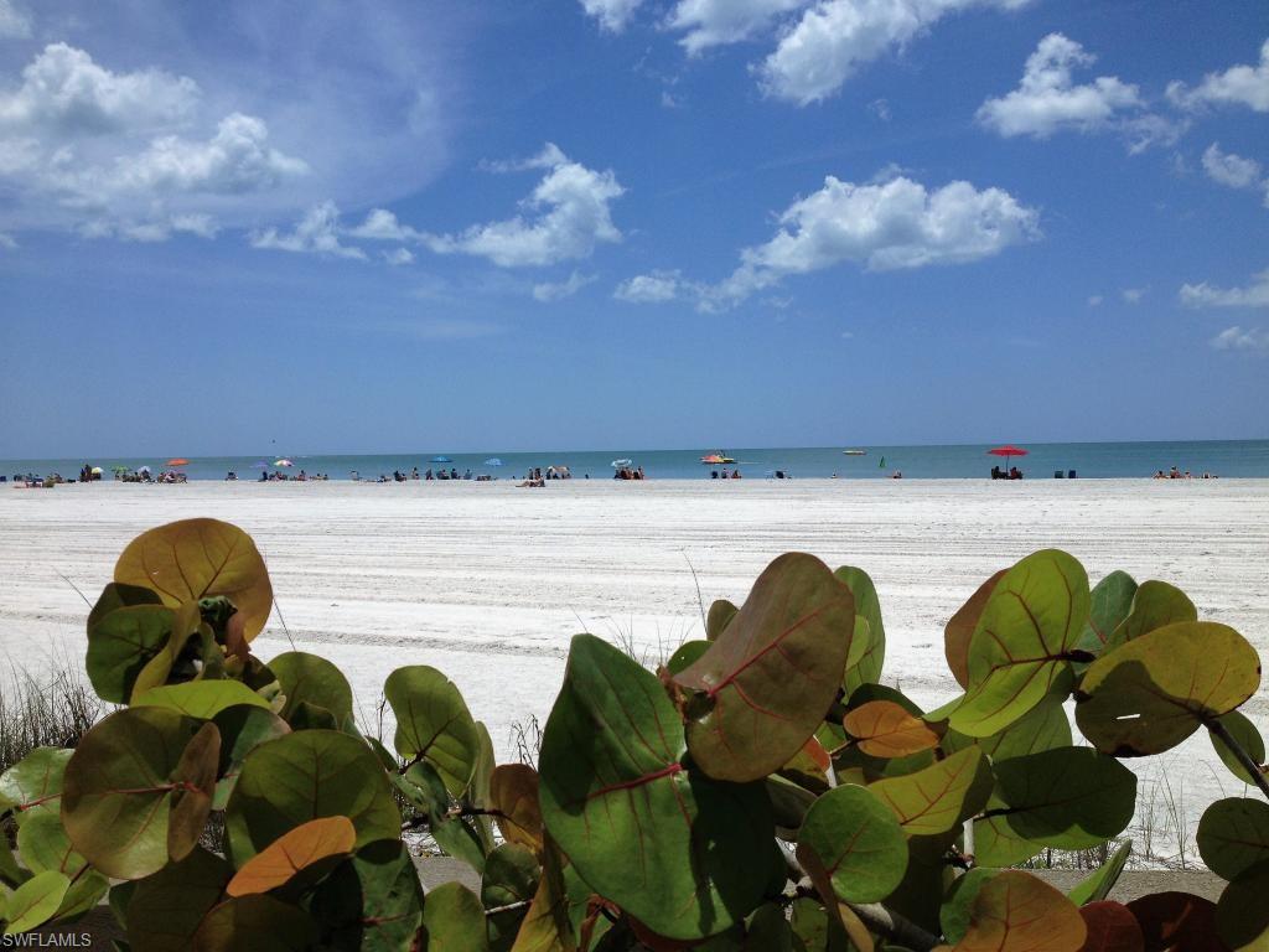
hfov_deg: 52.6
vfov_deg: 40.7
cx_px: 634
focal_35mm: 35
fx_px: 1283
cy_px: 476
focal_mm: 4.28
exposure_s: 1/5025
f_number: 2.4
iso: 50
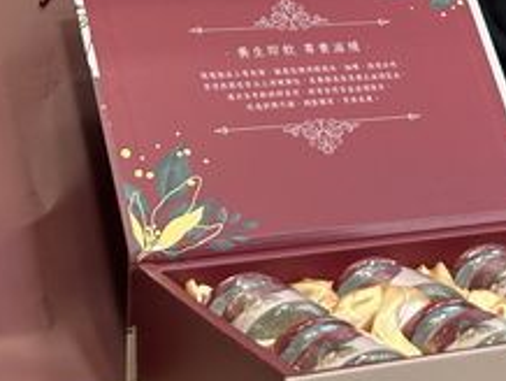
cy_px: -118
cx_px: 643
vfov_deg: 11.0
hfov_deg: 14.4
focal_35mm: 132
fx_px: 1932
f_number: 1.78
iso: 64
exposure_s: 1/60
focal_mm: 6.86
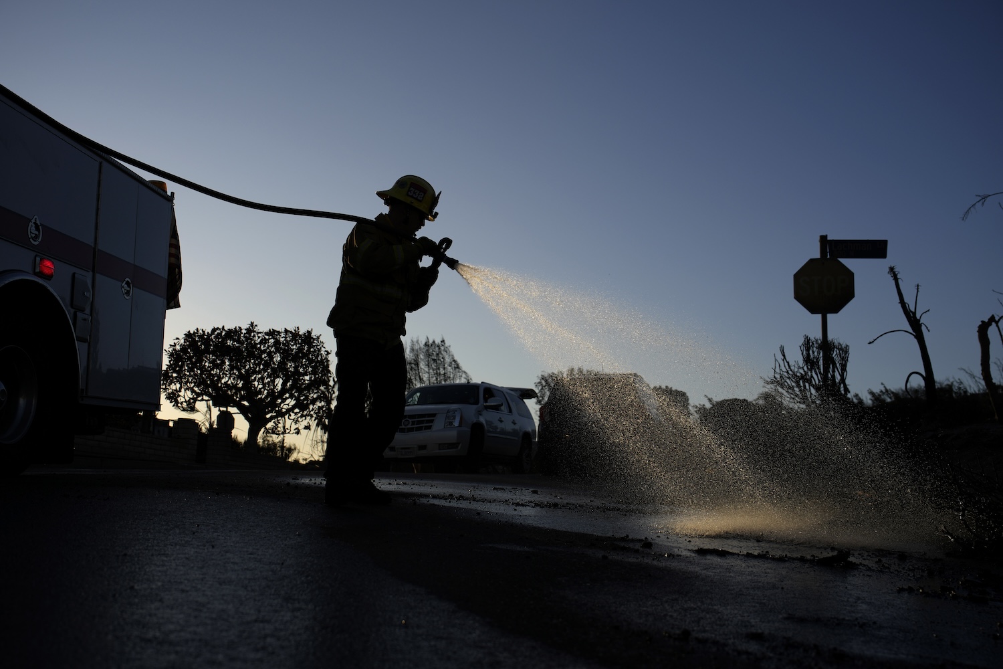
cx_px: 502
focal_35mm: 34
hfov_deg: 55.8
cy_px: 334
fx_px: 947
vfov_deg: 38.9
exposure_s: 1/2000
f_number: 4
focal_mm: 34
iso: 100
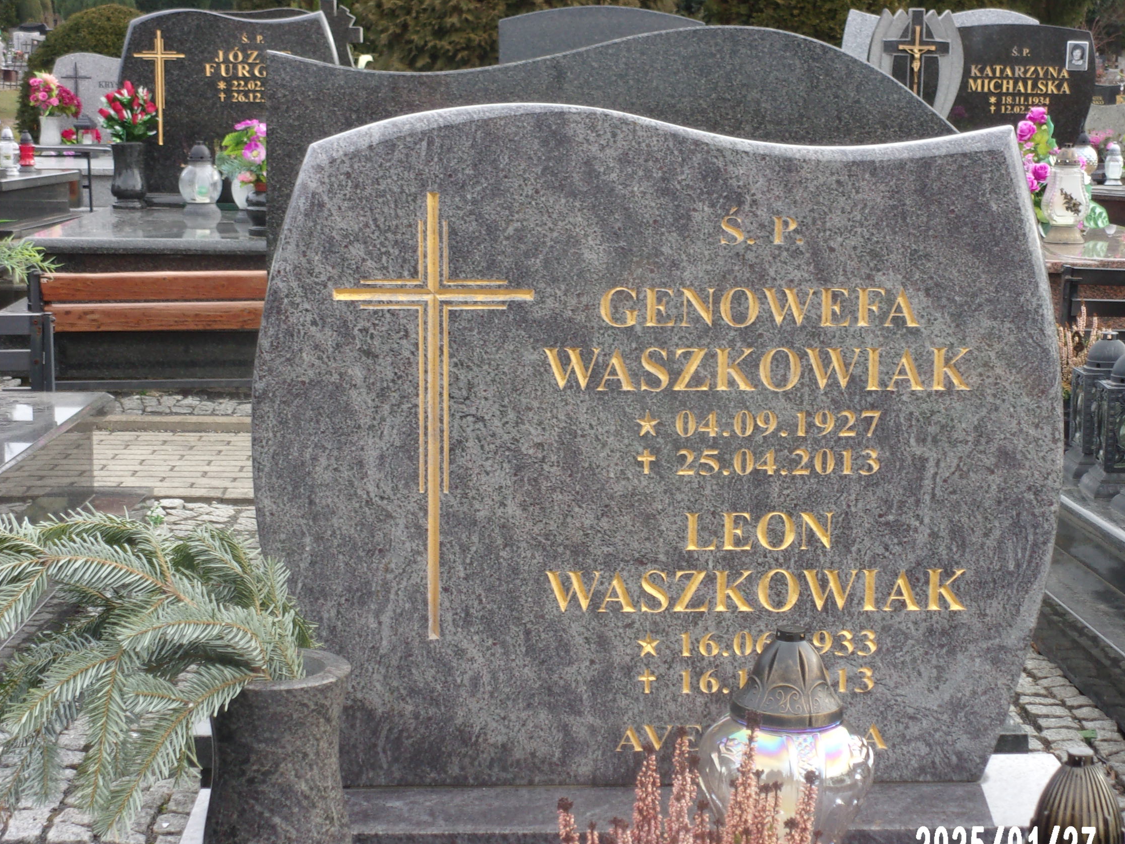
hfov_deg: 26.3
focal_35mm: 74
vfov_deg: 19.9
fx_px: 2405
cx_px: 635
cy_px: 488
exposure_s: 1/70
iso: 80
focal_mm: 11.5
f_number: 5.2
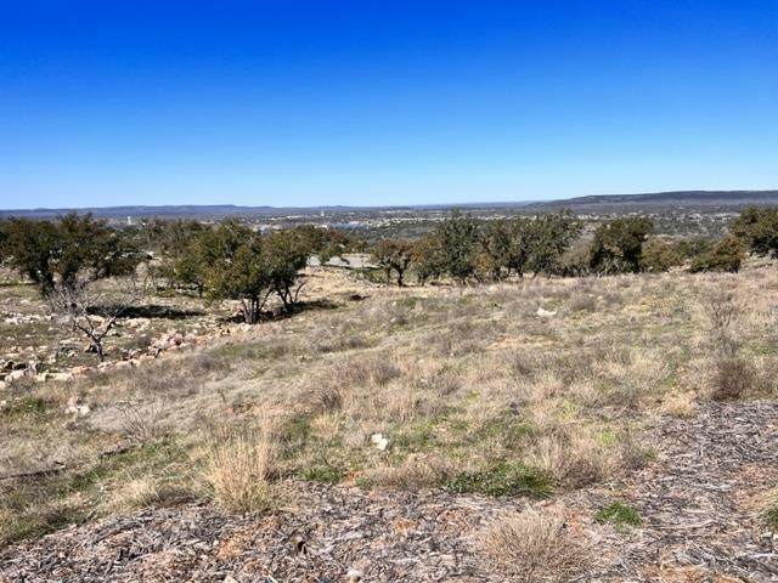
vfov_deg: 53.1
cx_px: 389
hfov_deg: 67.3
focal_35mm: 26
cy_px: 292
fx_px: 584
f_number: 1.5
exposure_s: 1/5882
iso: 50
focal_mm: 5.7
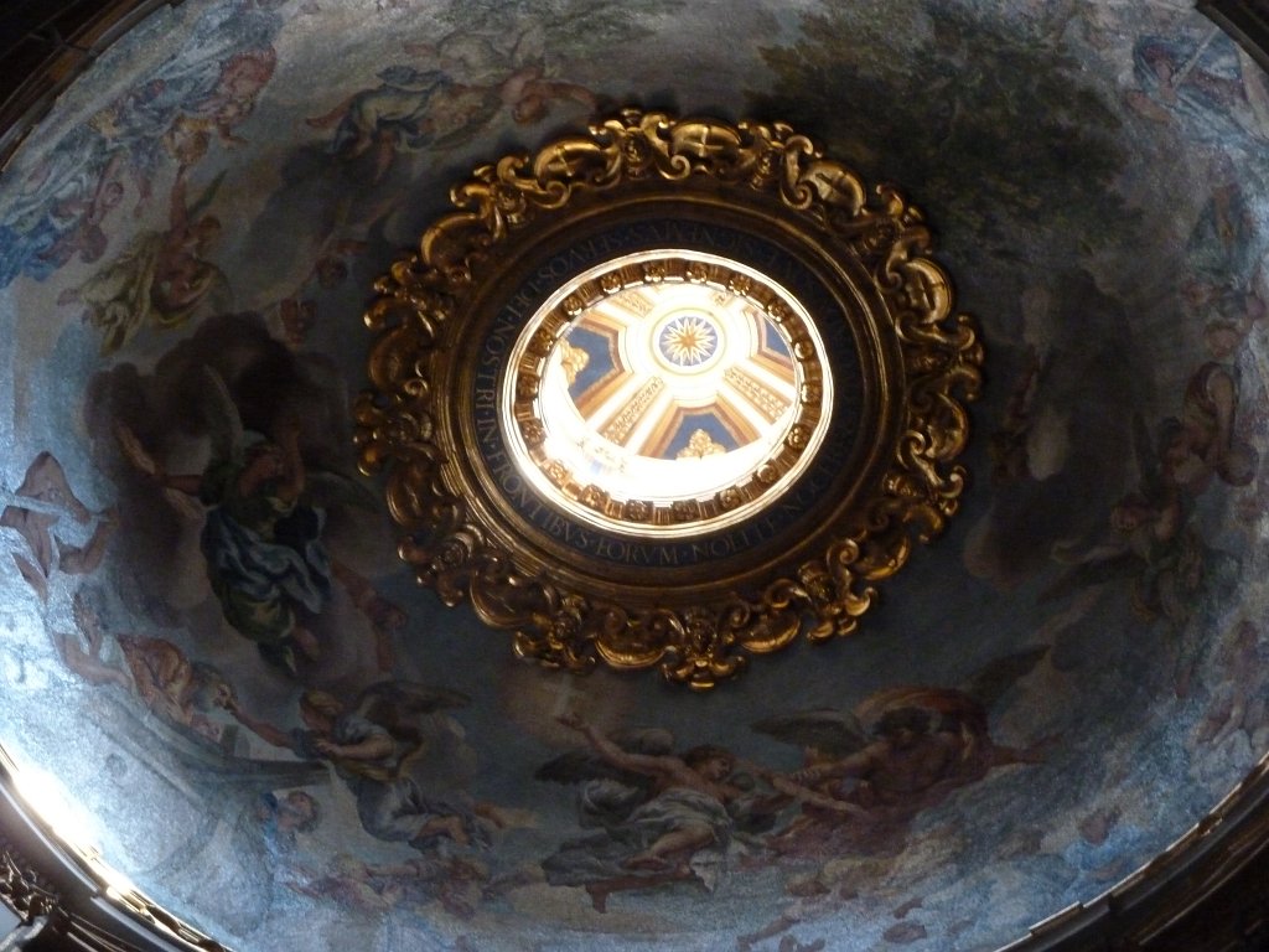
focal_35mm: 90
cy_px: 476
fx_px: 3299
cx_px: 634
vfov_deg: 16.4
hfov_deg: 21.8
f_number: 4.3
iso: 800
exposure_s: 1/40
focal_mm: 14.7
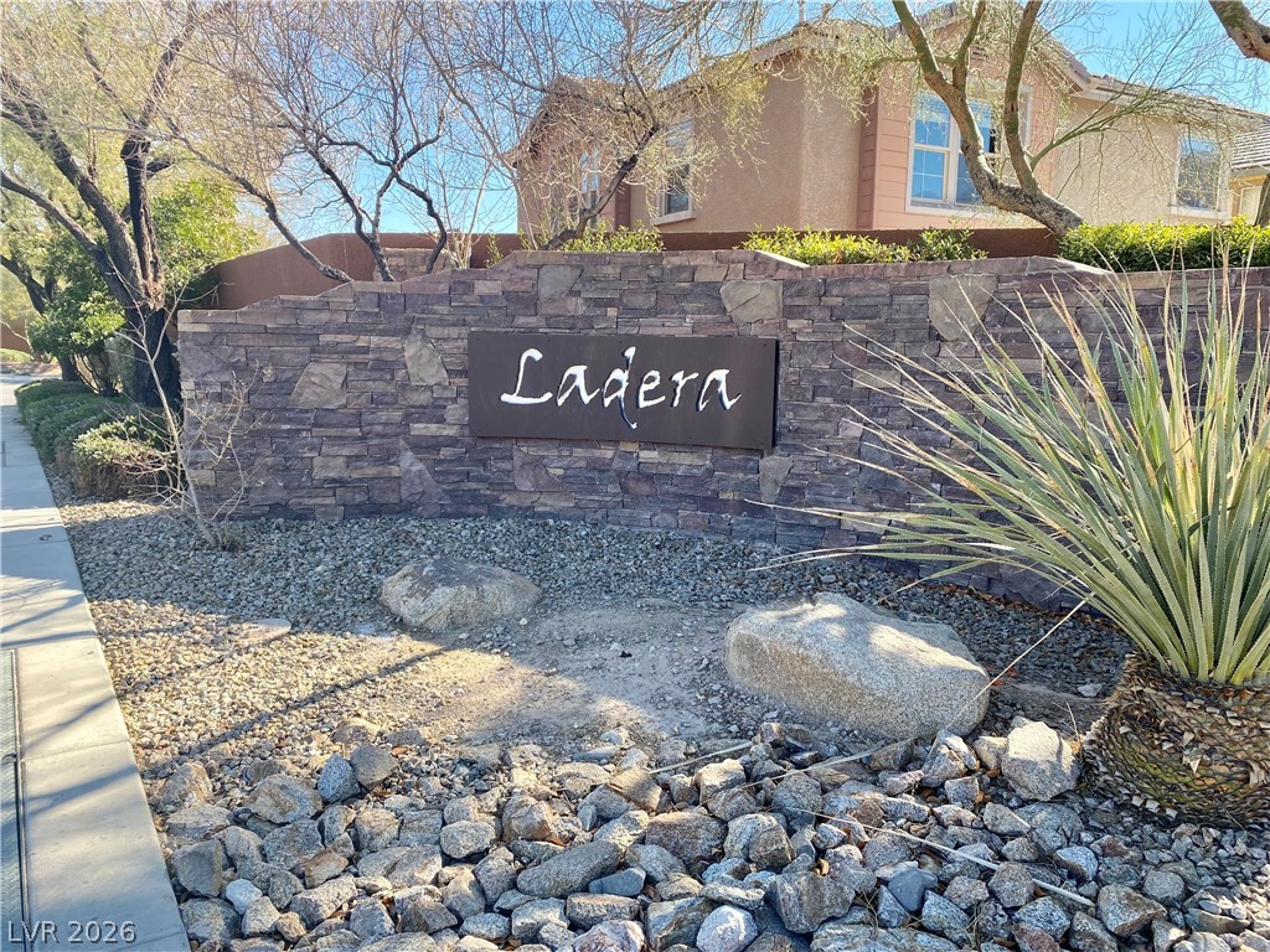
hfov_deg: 67.3
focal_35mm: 26
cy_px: 476
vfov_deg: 53.1
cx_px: 635
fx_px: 954
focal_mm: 4.25
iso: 32
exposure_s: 1/552
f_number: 1.8
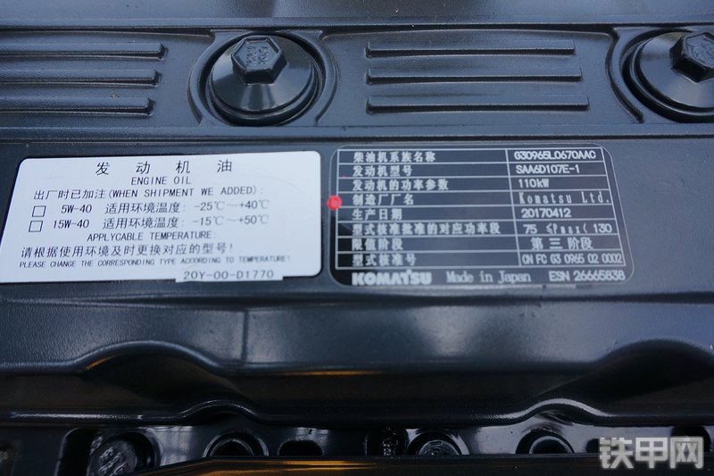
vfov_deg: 53.1
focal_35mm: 24
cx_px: 357
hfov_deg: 73.8
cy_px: 238
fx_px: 476
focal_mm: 16
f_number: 8
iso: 100
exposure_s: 1/100
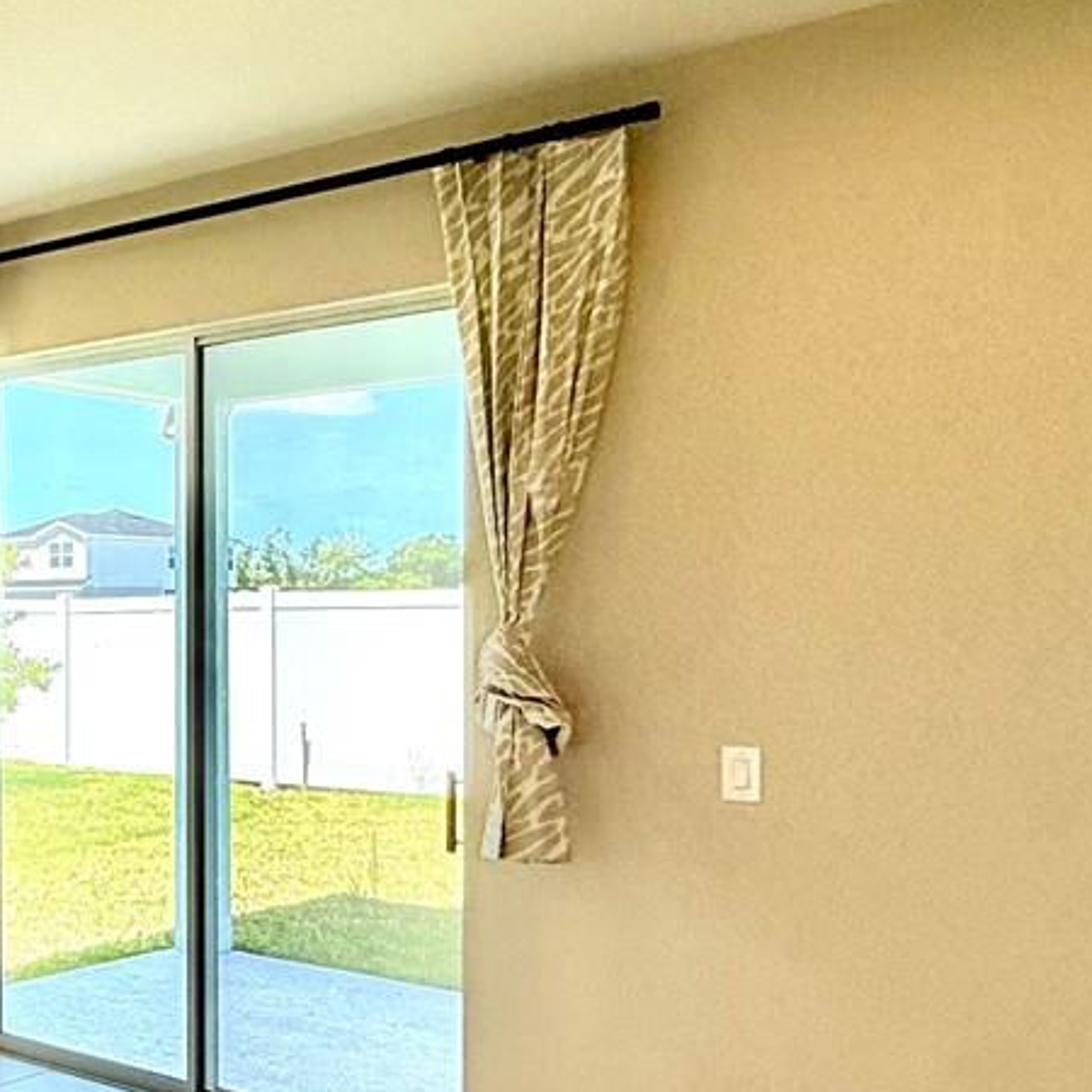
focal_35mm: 44
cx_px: -138
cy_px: 629
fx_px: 1570
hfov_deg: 33.0
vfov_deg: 38.3
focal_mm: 2.22
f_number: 2.2
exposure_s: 1/363
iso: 64
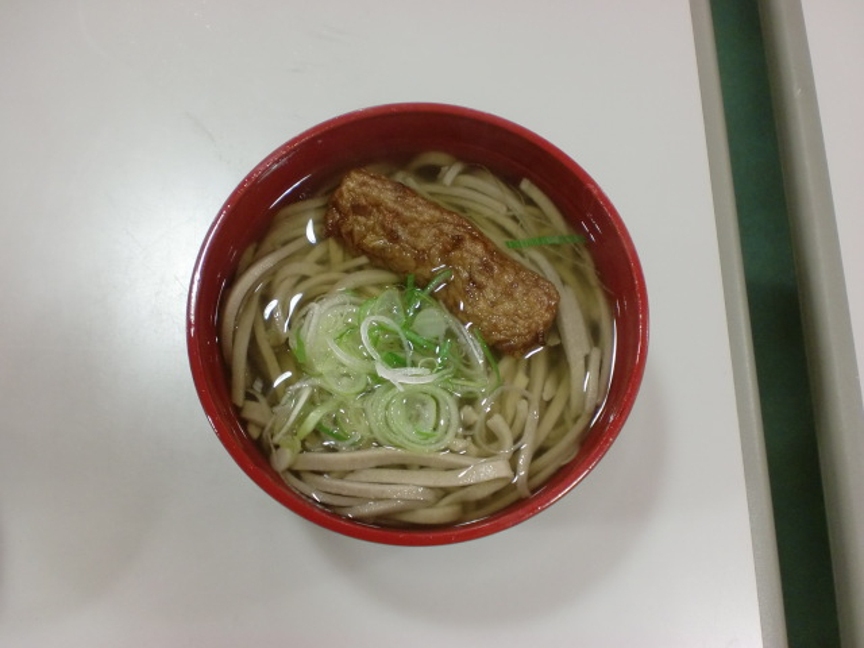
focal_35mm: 35
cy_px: 324
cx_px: 432
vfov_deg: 40.7
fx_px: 874
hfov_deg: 52.6
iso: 250
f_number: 3.1
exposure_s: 1/60
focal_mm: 6.3
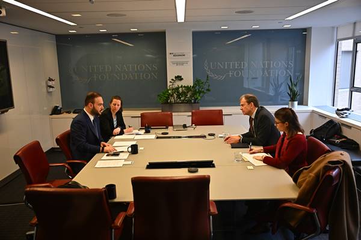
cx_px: 180
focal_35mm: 31
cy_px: 120
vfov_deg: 42.3
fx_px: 311
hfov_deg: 60.3
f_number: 2.8
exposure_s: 1/800
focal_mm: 31
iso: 3200
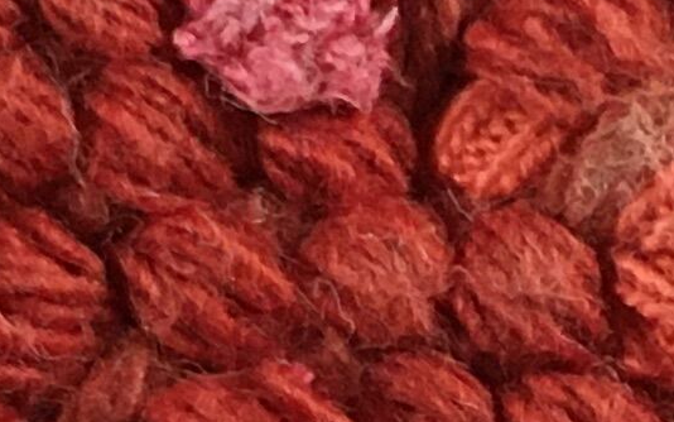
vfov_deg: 5.6
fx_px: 4262
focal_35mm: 232
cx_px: 490
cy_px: 748
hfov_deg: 9.0
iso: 160
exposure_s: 1/33
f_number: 2.2
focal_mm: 4.15
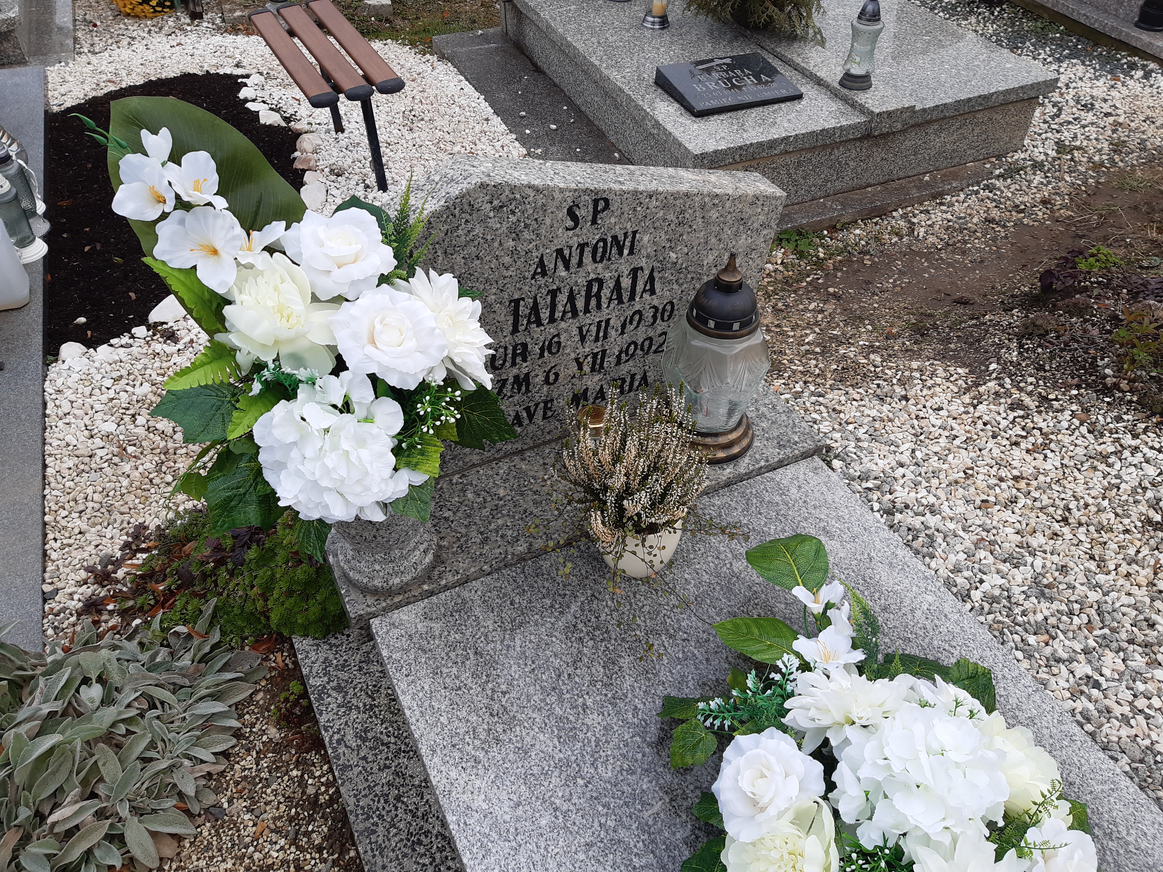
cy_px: 436
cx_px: 582
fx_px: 874
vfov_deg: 53.1
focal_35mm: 26
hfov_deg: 67.3
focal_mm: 3.92
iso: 40
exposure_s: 1/353
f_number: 1.7
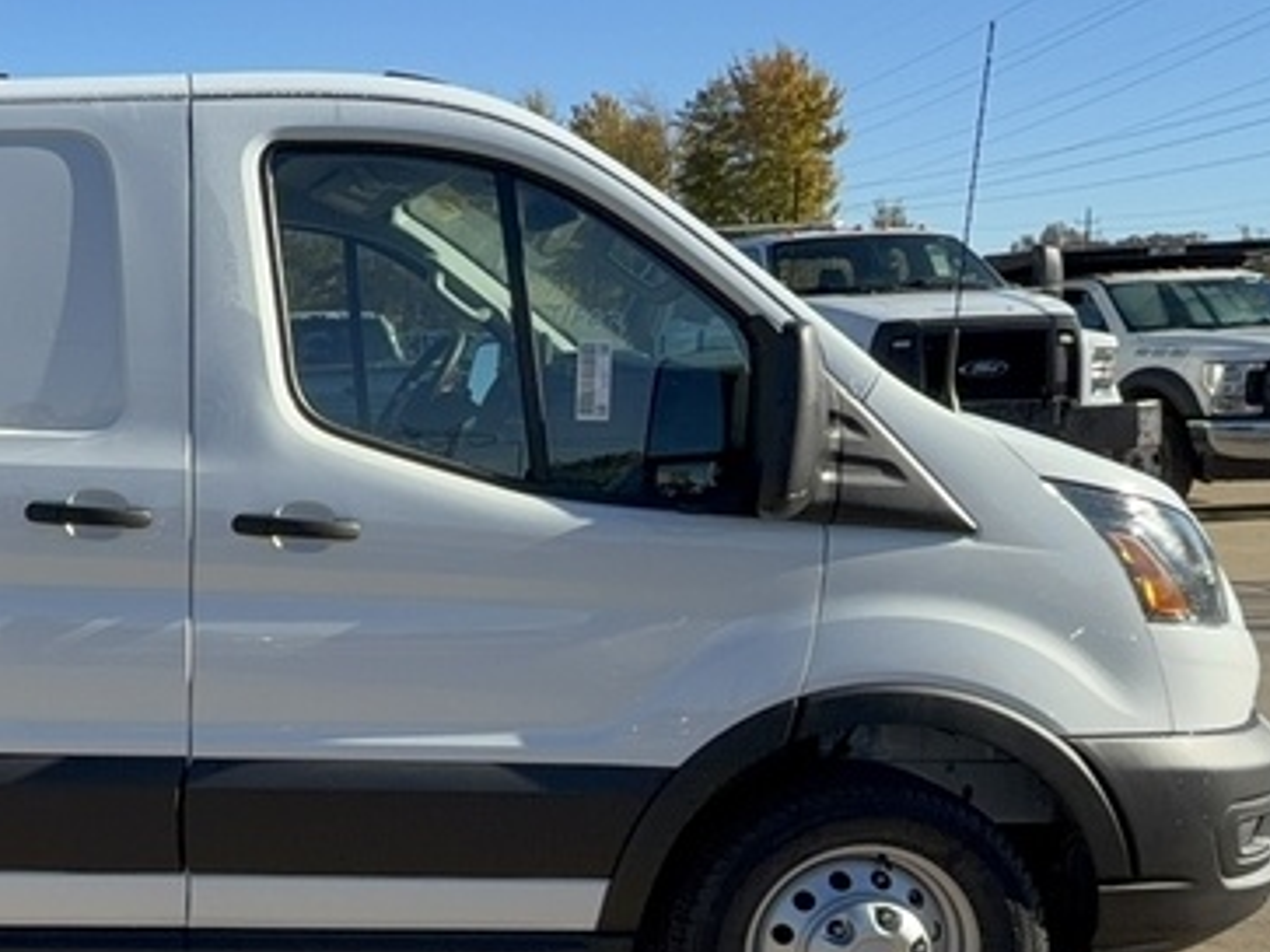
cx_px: -87
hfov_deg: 34.8
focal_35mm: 48
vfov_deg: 30.1
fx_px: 1760
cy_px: 609
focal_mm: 2.22
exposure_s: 1/709
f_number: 2.2
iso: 20
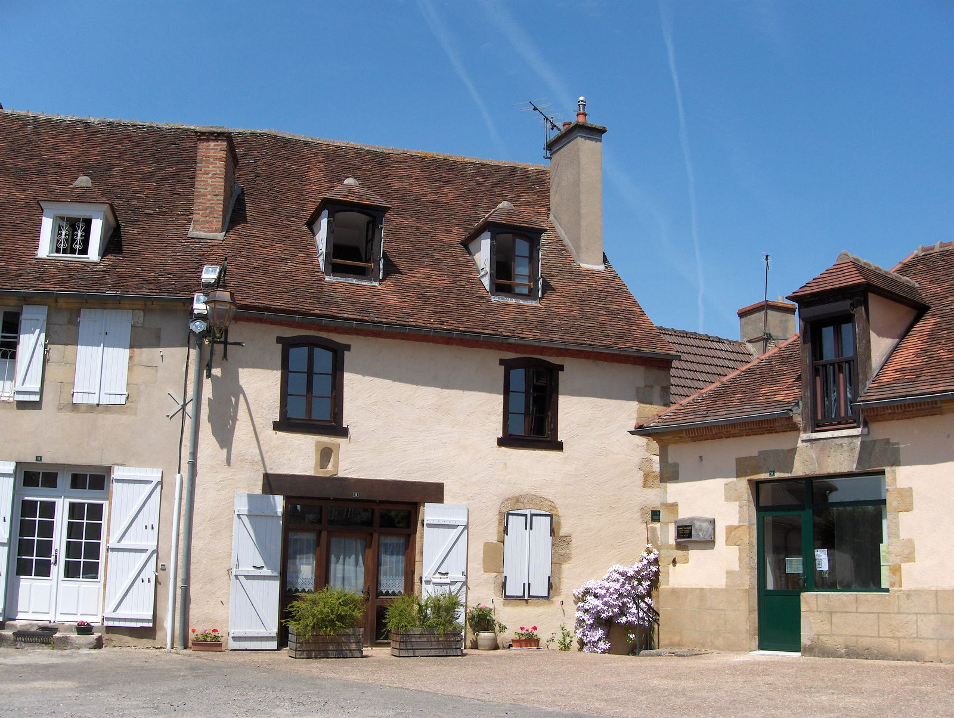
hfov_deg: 47.8
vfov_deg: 36.9
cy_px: 359
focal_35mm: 39
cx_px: 477
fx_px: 1076
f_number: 4.8
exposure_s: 1/565
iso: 50
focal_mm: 8
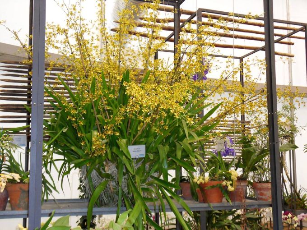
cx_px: 154
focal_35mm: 45
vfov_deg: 32.2
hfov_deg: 42.1
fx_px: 399
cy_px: 115
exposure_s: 1/60
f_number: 4.2
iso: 320
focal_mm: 7.9
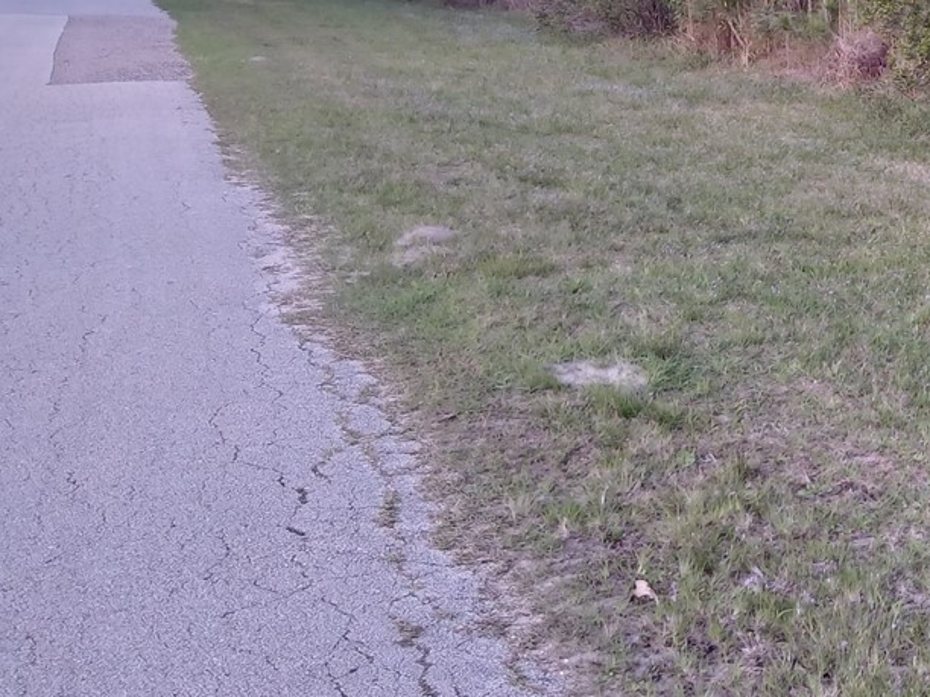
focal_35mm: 68
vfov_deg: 21.0
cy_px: 23
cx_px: 1167
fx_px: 1827
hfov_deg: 25.2
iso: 25
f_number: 1.8
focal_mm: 3.98
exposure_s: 1/60
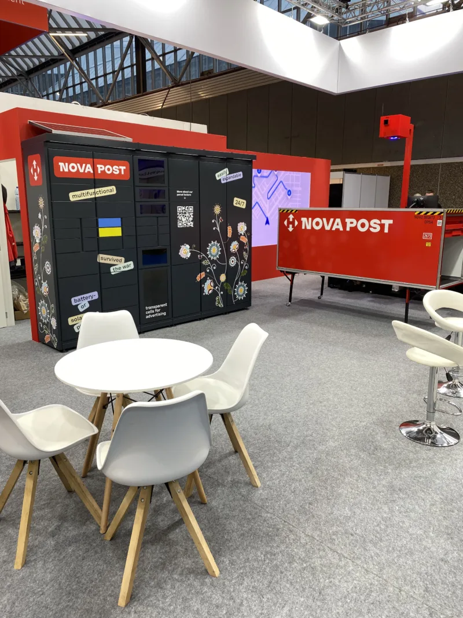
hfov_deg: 53.1
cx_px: 232
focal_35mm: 26
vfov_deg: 67.3
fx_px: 464
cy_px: 309
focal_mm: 4.25
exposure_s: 1/100
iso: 32
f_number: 1.8
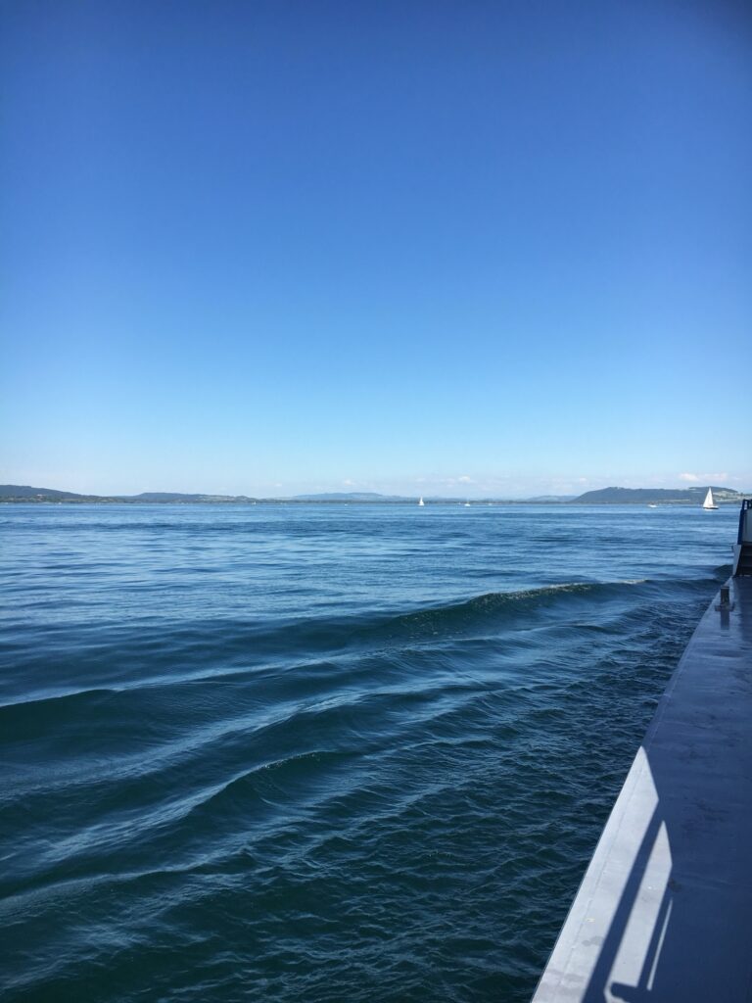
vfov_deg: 61.7
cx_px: 376
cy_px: 502
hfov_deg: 48.2
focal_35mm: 29
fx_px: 840
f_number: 2.2
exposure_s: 1/1876
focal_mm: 4.15
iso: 25
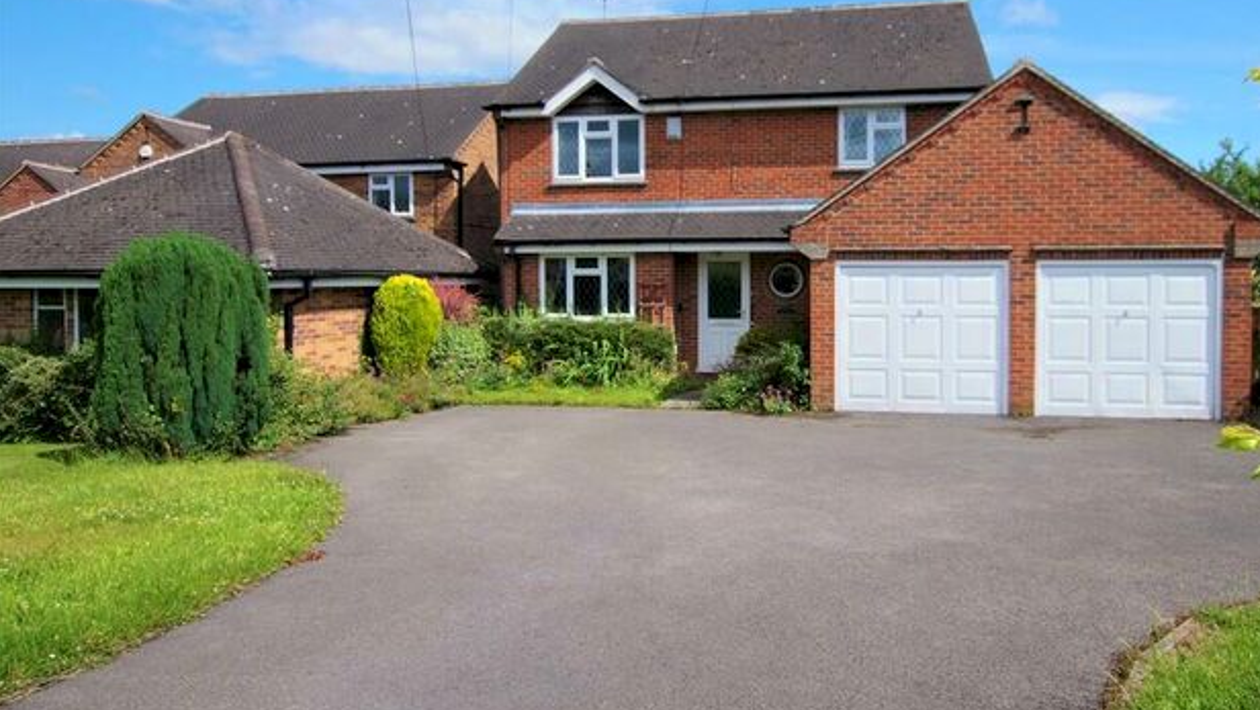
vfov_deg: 45.8
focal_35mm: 25
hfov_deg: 73.7
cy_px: 283
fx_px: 836
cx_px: 714
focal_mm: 14
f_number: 8
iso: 200
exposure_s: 1/500
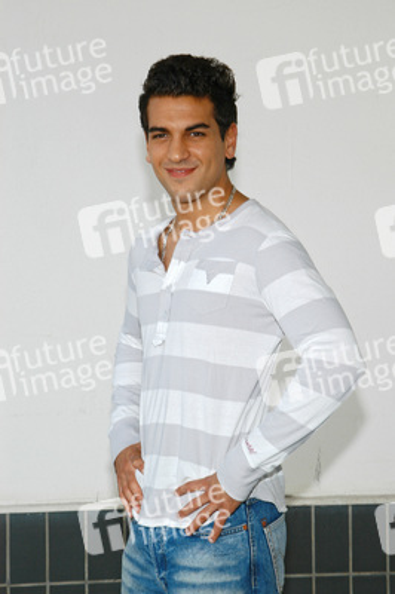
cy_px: 297
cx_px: 198
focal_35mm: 105
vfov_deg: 19.5
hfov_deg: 13.0
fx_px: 1731
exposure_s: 1/60
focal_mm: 70
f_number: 22
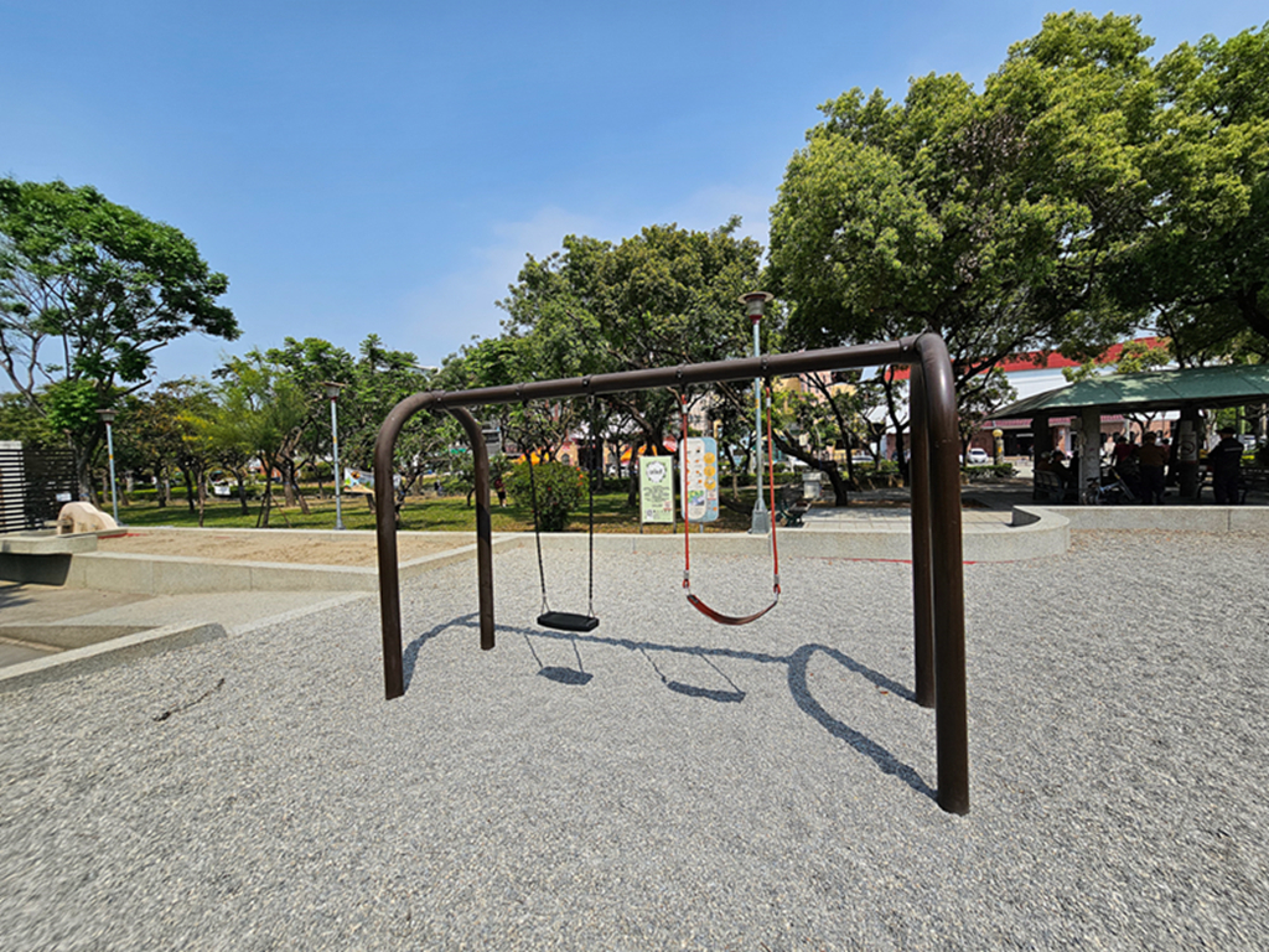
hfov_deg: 106.2
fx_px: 477
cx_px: 634
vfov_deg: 89.9
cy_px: 476
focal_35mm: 13
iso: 50
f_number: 2.2
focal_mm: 2.2
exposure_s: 1/3018
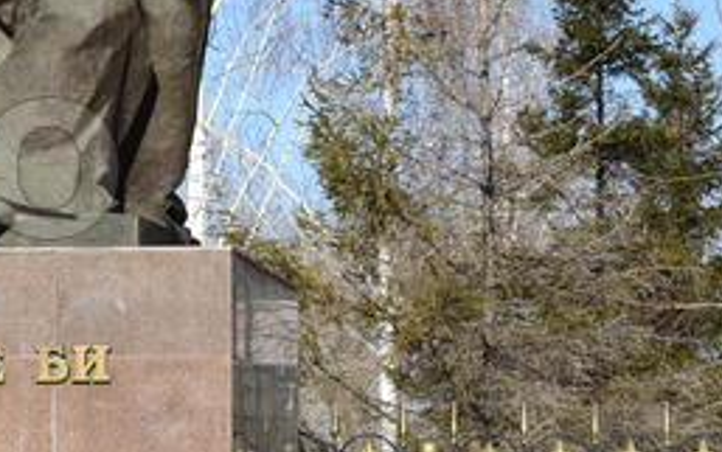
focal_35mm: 176
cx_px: -390
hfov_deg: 11.4
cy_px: 168
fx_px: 3465
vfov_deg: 7.5
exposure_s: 1/250
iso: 100
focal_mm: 34
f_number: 9
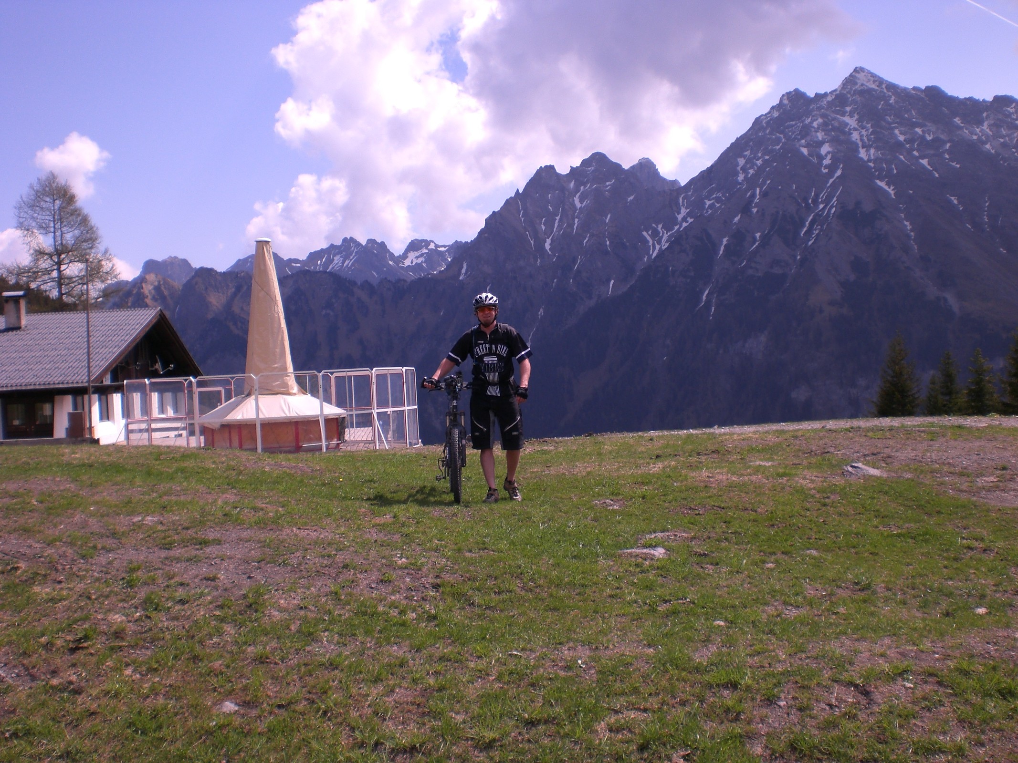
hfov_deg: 49.0
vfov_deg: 37.7
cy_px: 382
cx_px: 509
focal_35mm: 38
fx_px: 1118
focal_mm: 6.3
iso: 50
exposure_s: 1/500
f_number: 4.4
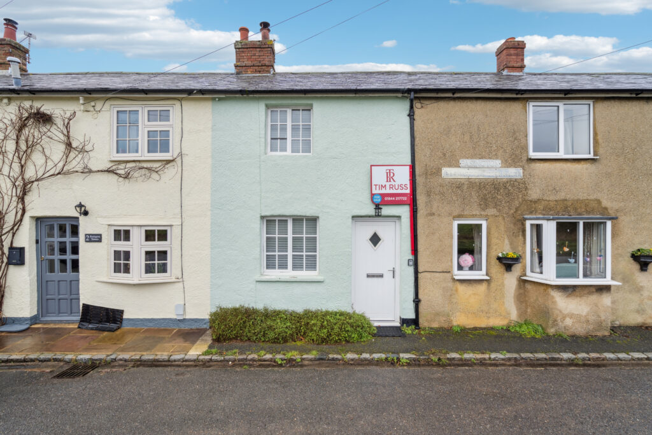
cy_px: 218
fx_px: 290
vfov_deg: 73.8
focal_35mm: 16
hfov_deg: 96.7
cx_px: 326
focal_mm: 16
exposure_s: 1/250
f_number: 5.6
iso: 500
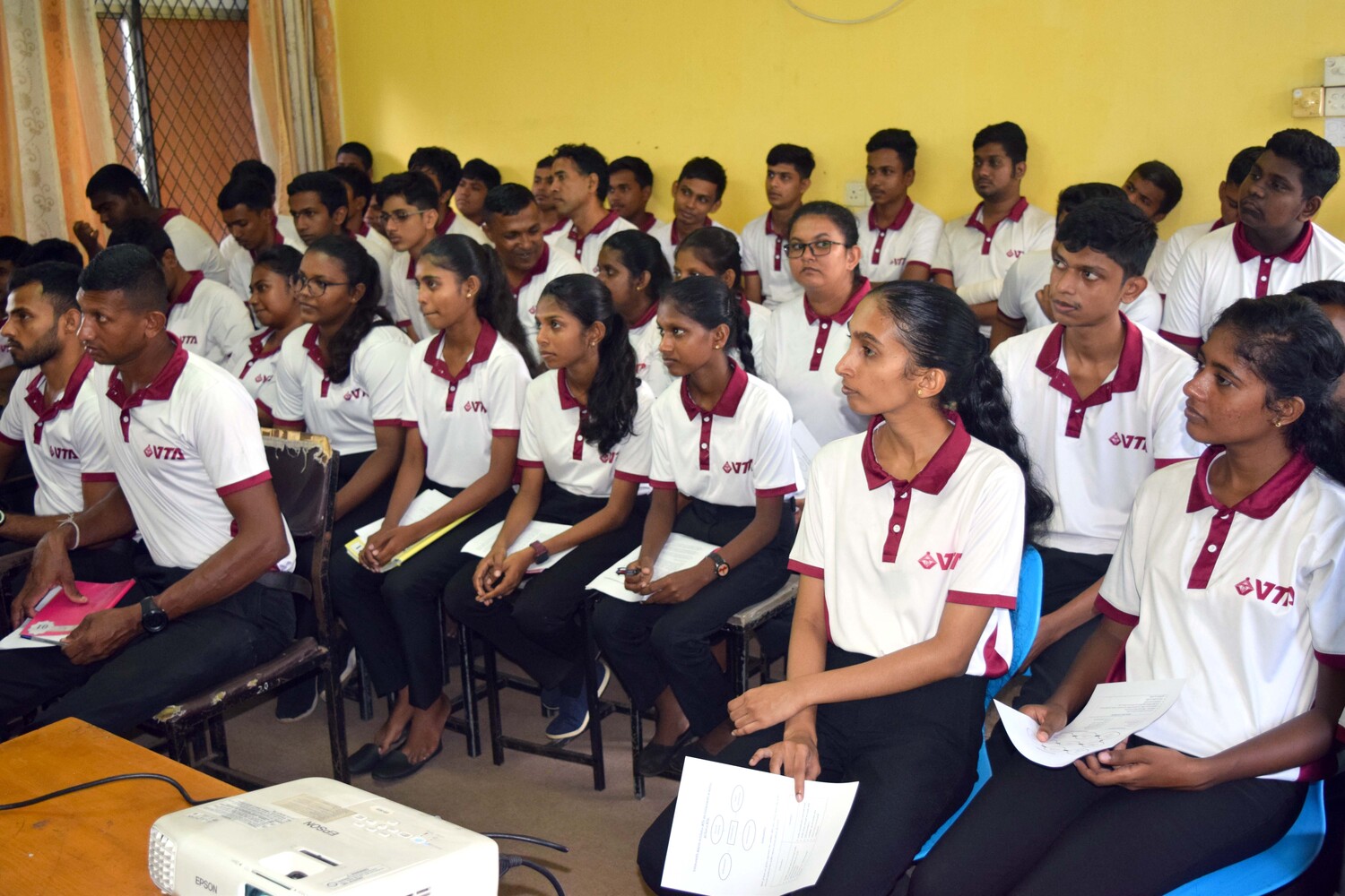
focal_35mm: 36
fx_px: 1345
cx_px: 672
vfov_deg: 36.9
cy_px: 448
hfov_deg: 53.1
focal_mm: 24
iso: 800
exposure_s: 1/125
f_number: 4
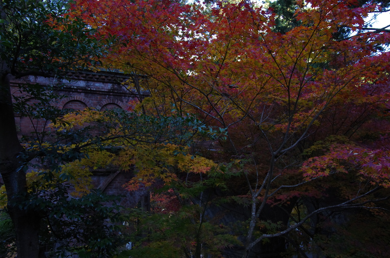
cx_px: 195
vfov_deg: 36.7
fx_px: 389
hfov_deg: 53.2
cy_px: 129
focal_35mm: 36
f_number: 10
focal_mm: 24
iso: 1600
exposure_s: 1/200
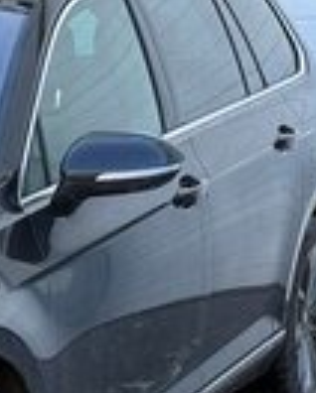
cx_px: -298
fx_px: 2018
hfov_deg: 8.5
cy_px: 396
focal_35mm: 173
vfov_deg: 11.0
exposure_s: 1/538
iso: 100
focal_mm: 6.76
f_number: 1.78
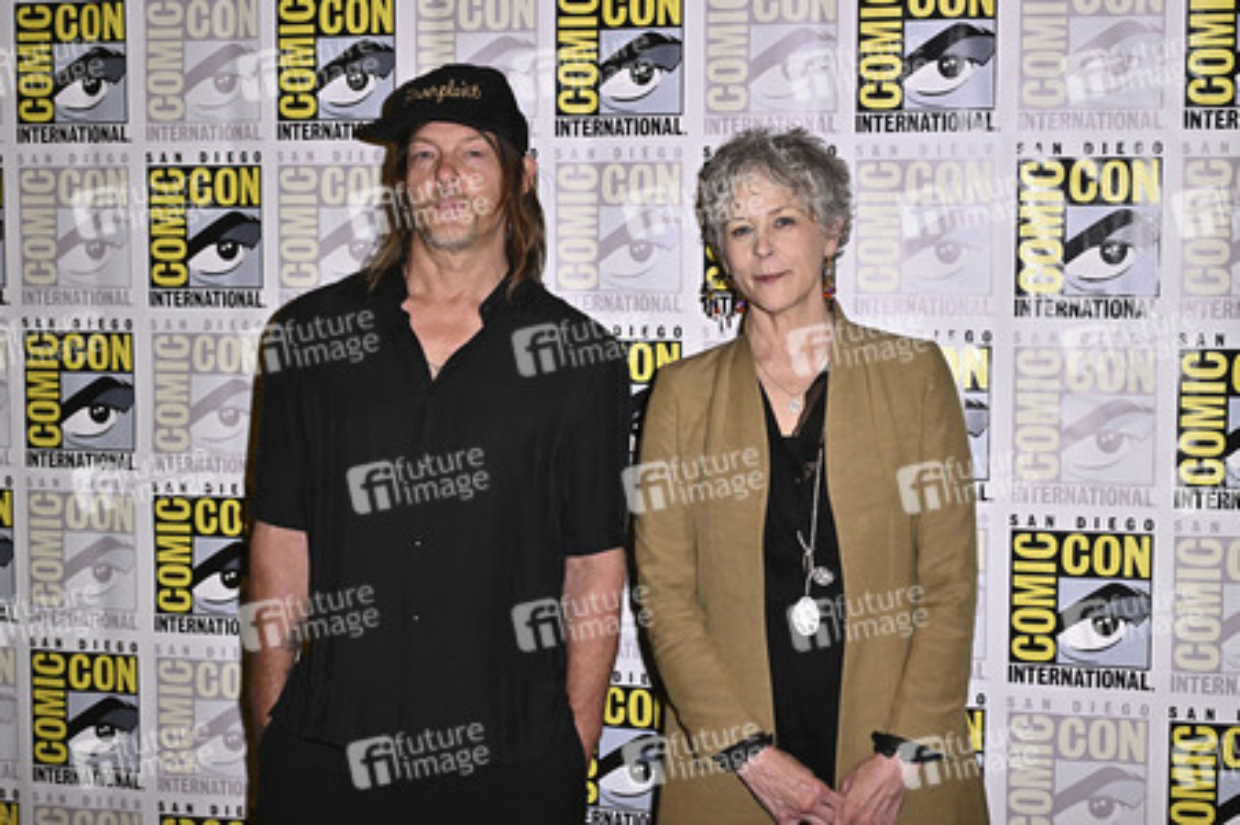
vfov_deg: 30.5
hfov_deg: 44.5
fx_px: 1514
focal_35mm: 44
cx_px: 620
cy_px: 412
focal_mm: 44
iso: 1600
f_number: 4.5
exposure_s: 1/320
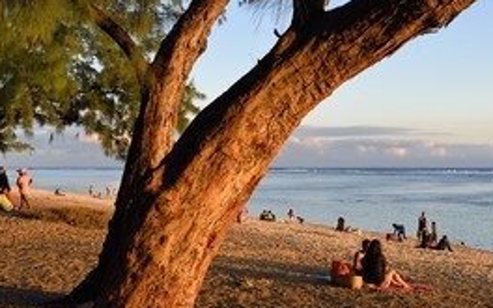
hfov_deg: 38.8
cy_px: 159
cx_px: 223
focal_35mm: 52
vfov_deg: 24.9
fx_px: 699
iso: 200
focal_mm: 32
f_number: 7.1
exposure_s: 1/160
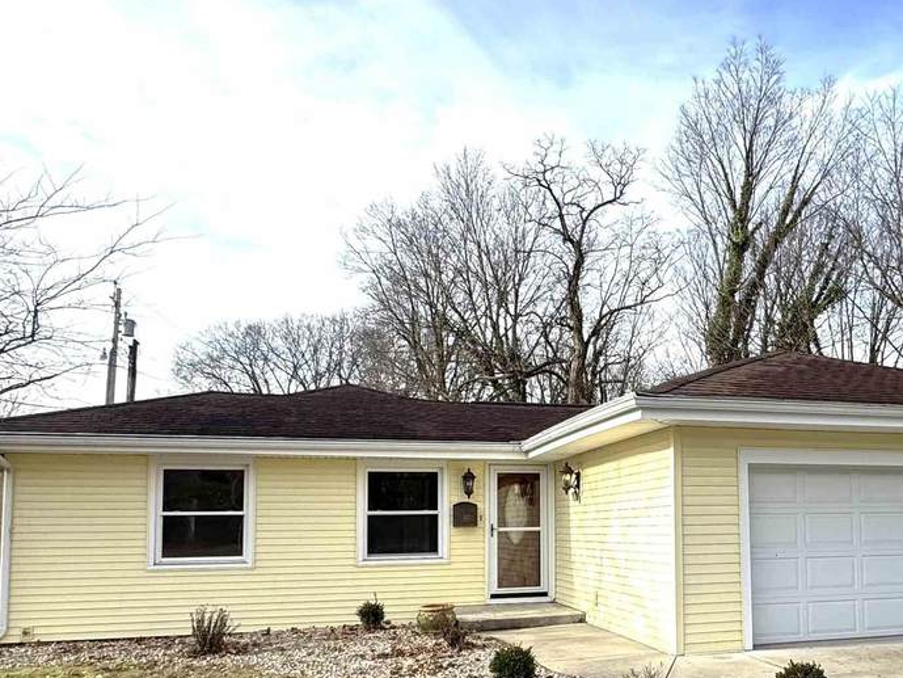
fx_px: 678
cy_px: 454
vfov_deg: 52.0
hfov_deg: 64.8
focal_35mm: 26
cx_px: 629
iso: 50
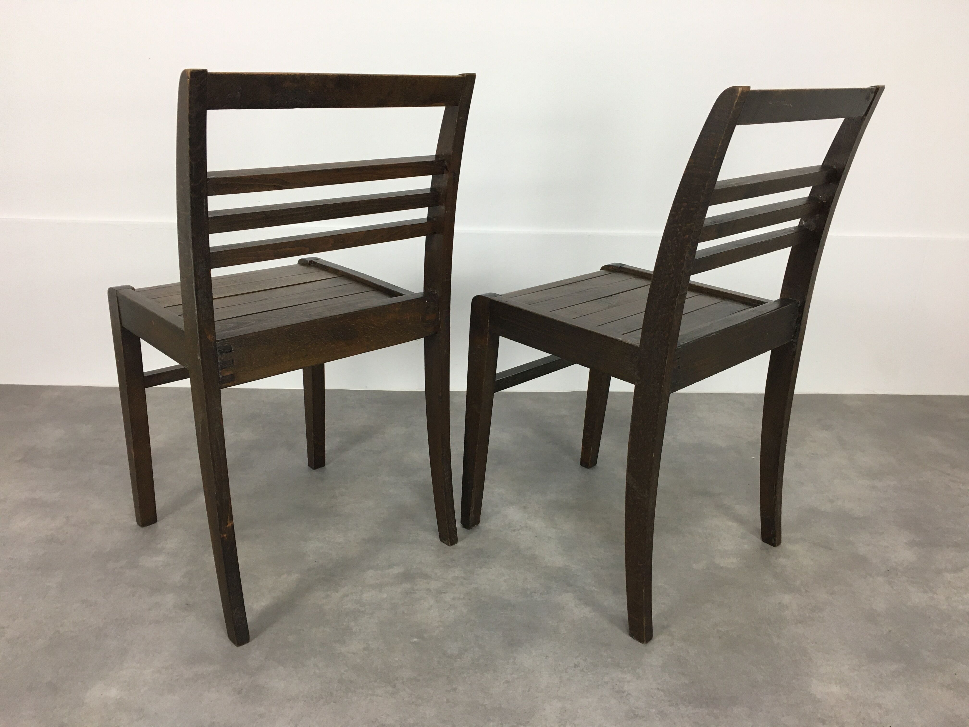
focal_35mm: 29
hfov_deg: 61.7
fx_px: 812
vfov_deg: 48.2
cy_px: 364
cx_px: 484
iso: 50
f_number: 2.2
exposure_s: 1/33
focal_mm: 4.15
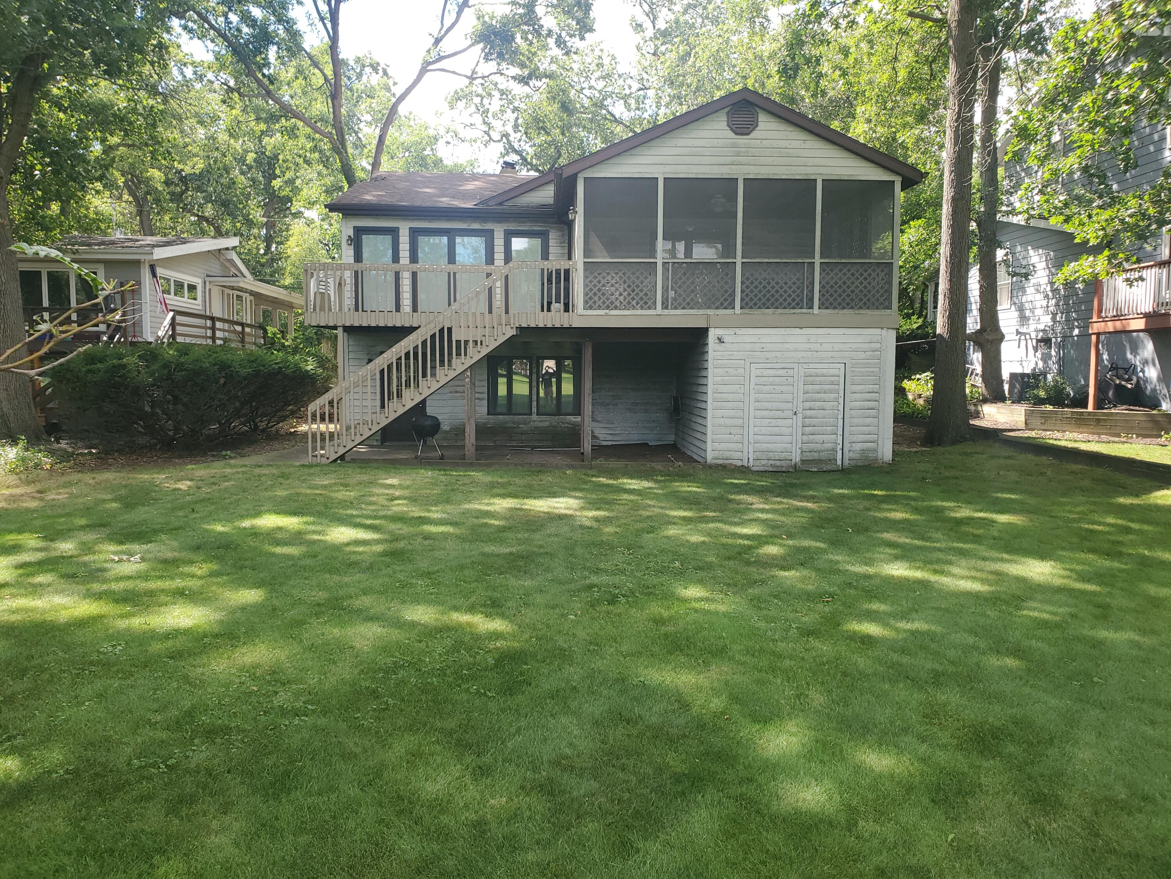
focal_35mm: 26
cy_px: 440
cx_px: 586
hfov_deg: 67.3
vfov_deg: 53.1
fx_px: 880
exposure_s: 1/215
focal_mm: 4.3
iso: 50
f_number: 2.4
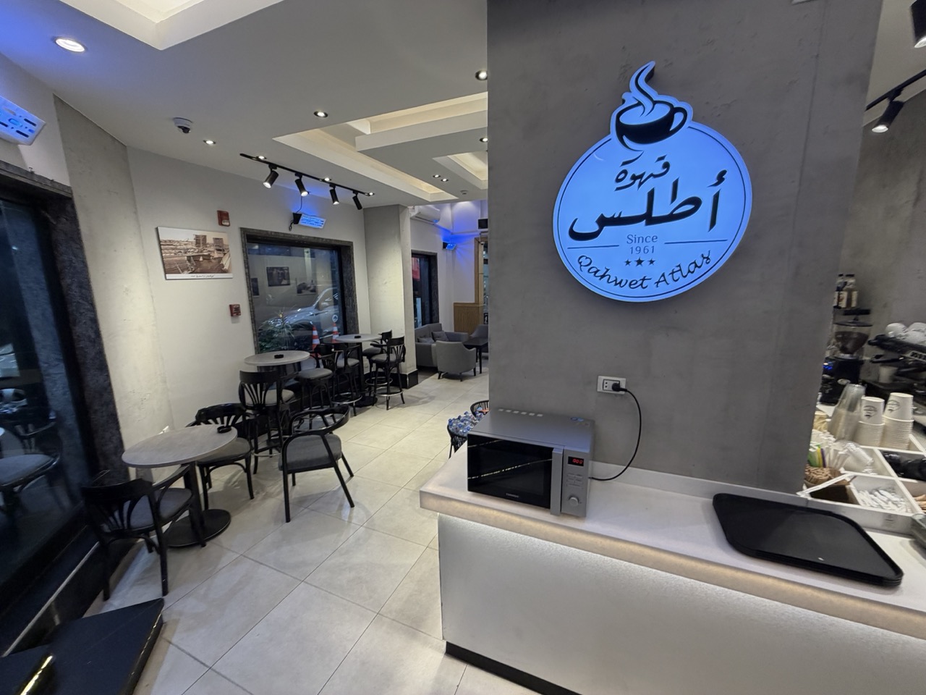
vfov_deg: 85.7
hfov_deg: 102.1
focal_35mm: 14
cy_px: 348
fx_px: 375
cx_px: 463
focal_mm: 2.22
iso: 160
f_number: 2.2
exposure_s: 1/100
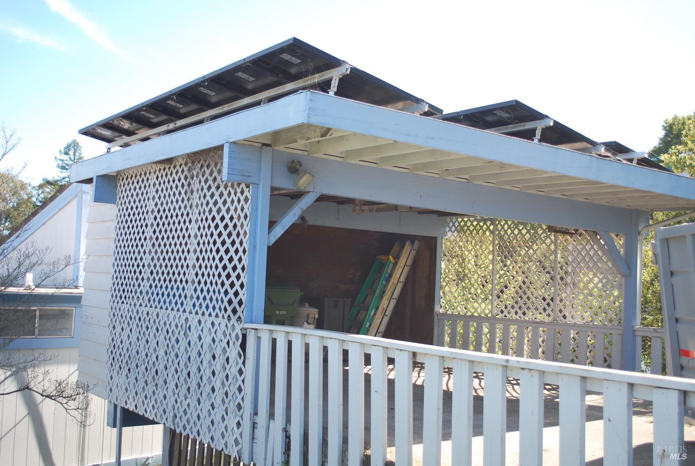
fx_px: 754
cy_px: 233
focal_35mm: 39
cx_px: 348
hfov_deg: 49.5
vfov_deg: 34.3
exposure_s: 1/125
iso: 100
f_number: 5.6
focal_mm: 26
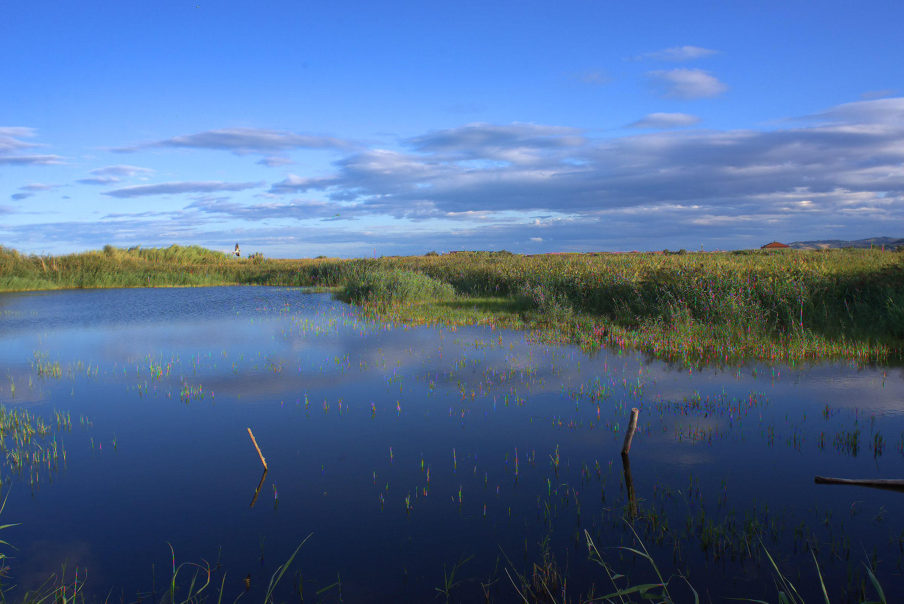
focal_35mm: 28
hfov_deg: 65.5
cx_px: 452
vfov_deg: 46.4
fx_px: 703
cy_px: 302
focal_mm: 28
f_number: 3.5
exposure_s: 1/500
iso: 640
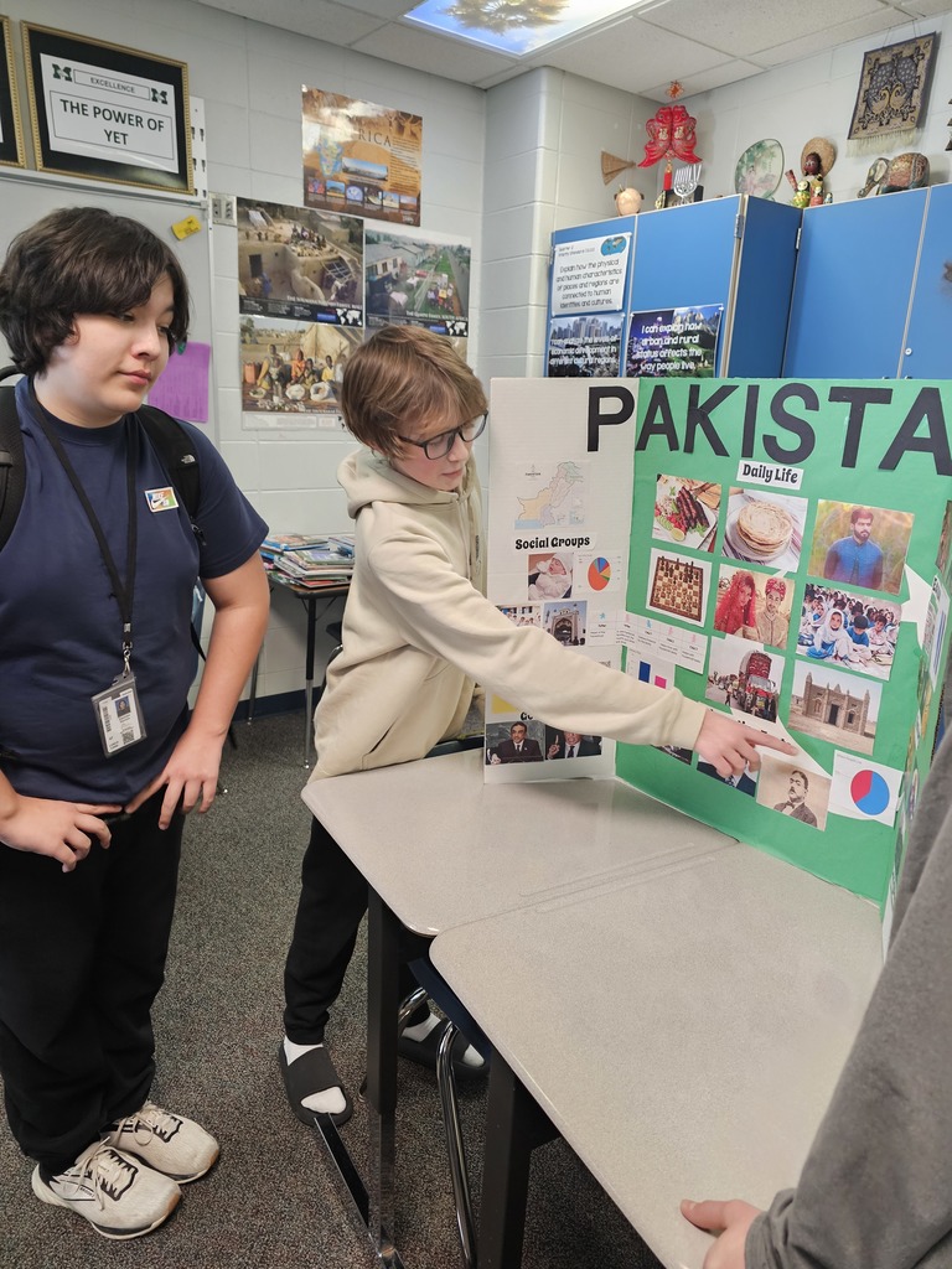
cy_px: 634
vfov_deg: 73.9
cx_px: 476
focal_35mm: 23
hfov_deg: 58.9
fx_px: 843
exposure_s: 1/60
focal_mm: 6.3
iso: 640
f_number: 1.7
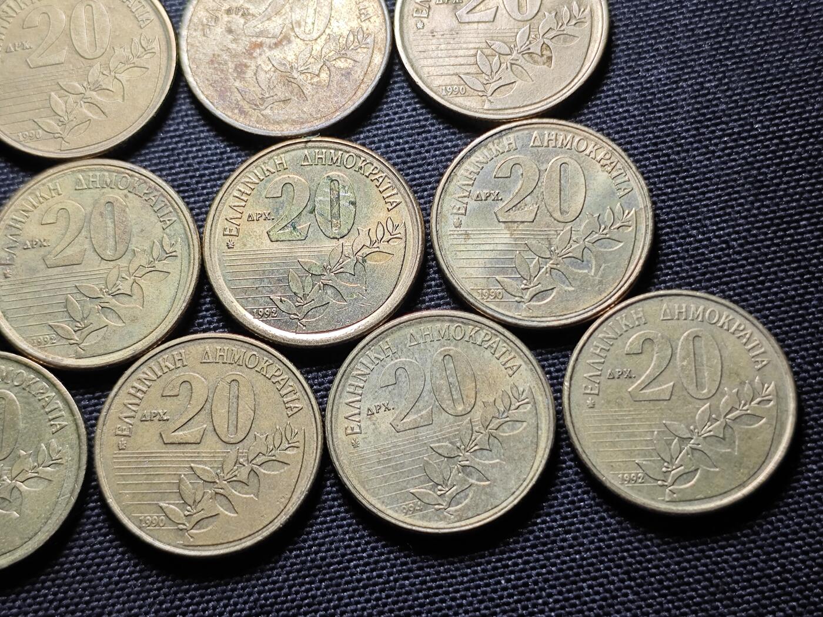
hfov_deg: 31.7
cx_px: 412
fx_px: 1450
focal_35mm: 61
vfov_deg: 24.0
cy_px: 308
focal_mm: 5.84
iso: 80
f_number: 1.6
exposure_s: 1/96.9
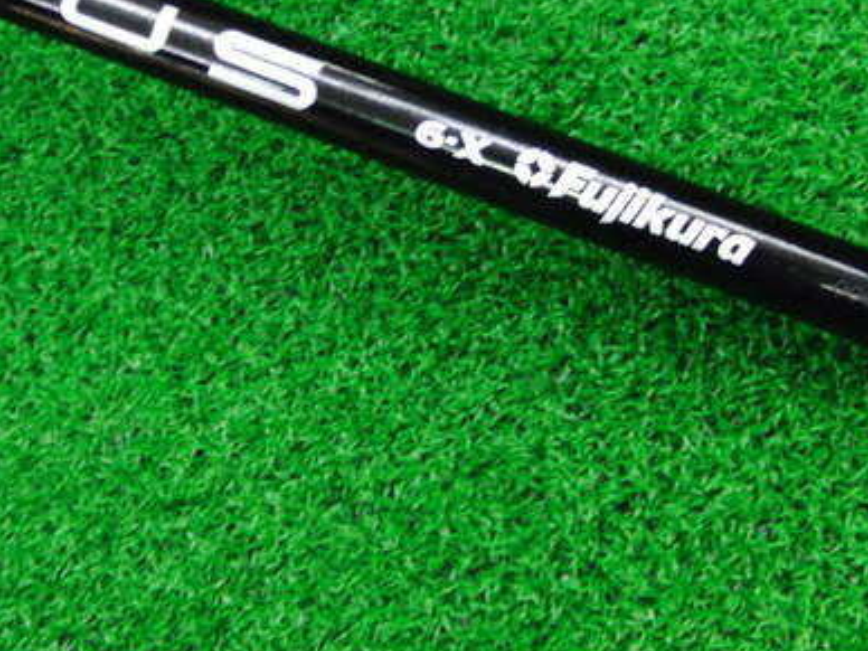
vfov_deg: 23.6
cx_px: 389
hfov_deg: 31.7
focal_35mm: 61
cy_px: 121
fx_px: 1530
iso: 400
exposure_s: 1/25
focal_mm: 6.42
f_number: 3.6
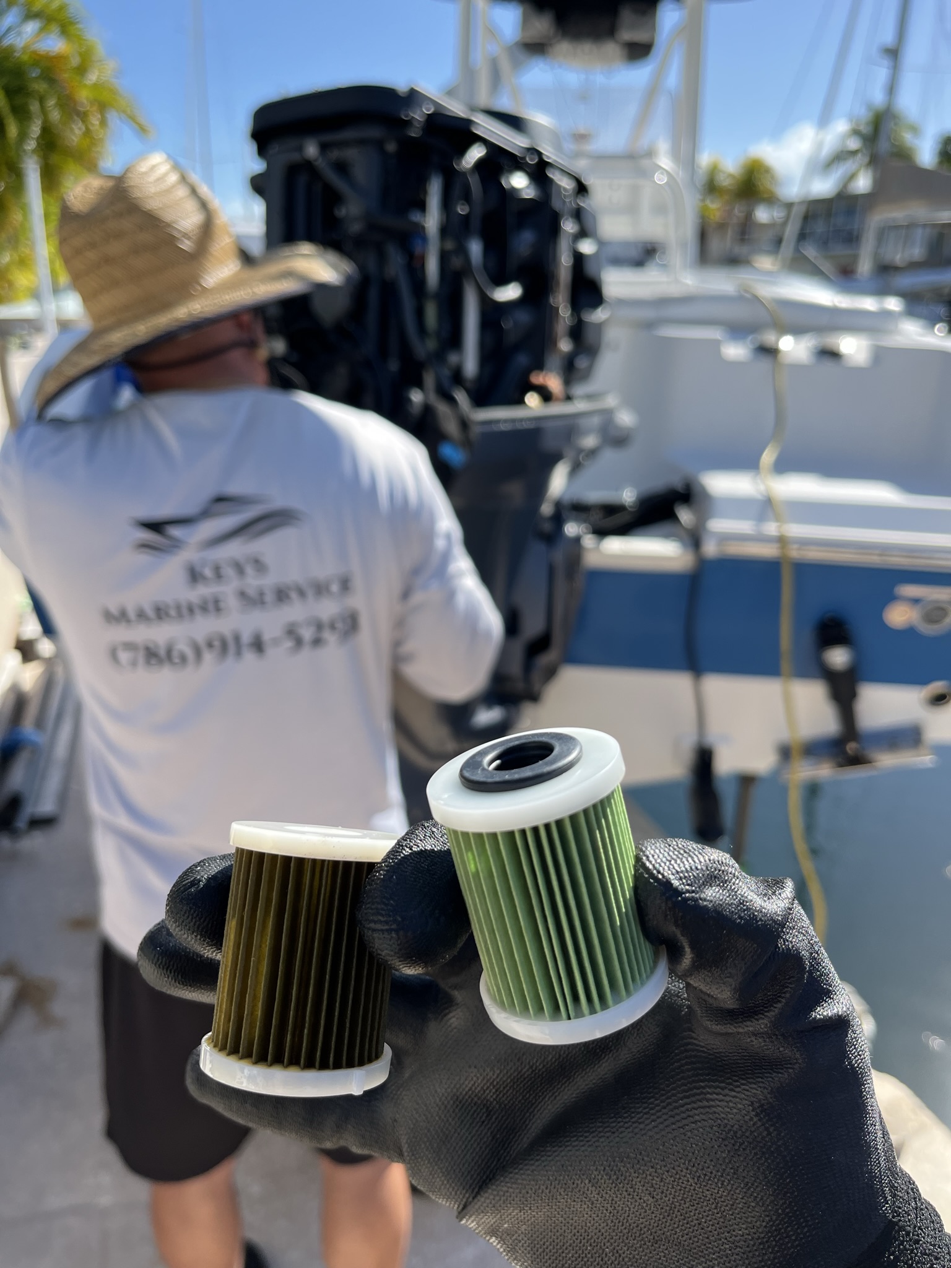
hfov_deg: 53.1
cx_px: 476
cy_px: 634
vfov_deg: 67.3
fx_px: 952
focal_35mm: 26
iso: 50
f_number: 1.6
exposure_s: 1/2222
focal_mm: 5.1
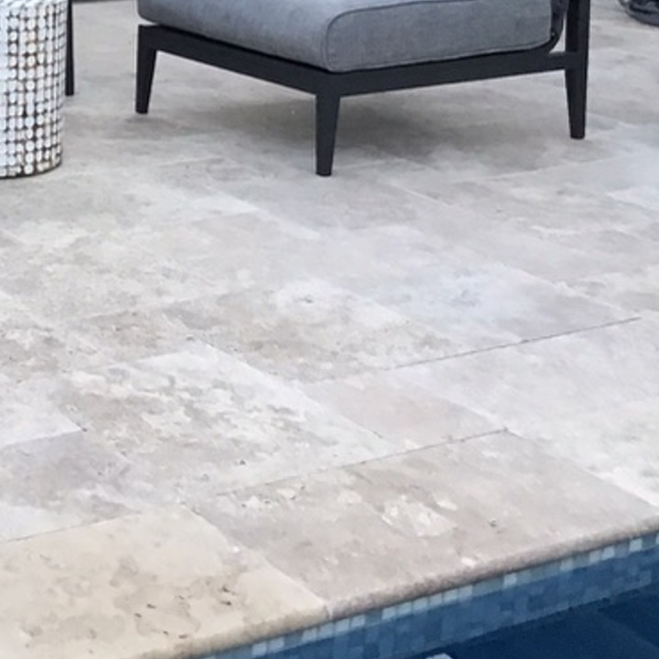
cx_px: -218
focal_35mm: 76
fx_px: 1637
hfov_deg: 20.6
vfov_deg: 22.0
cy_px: 15
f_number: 2.4
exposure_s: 1/30
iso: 50
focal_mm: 3.3
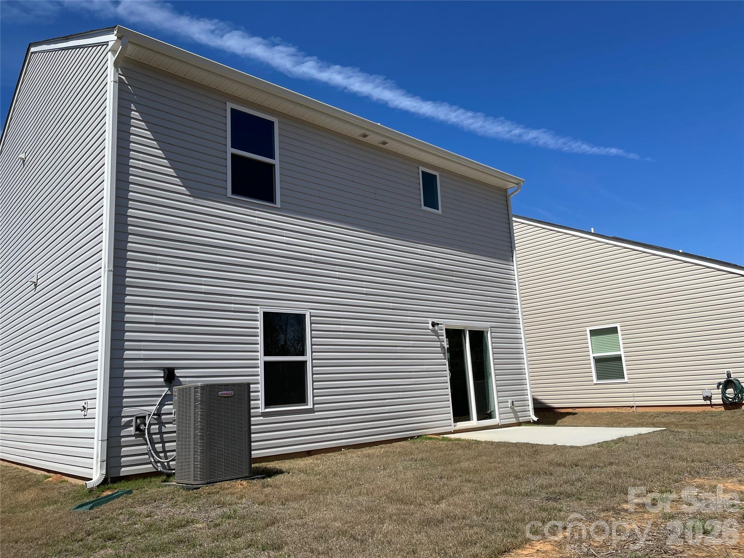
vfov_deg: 53.1
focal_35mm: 26
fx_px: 559
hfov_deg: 67.3
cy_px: 279
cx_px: 372
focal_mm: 5.1
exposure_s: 1/8547
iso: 50
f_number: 1.6
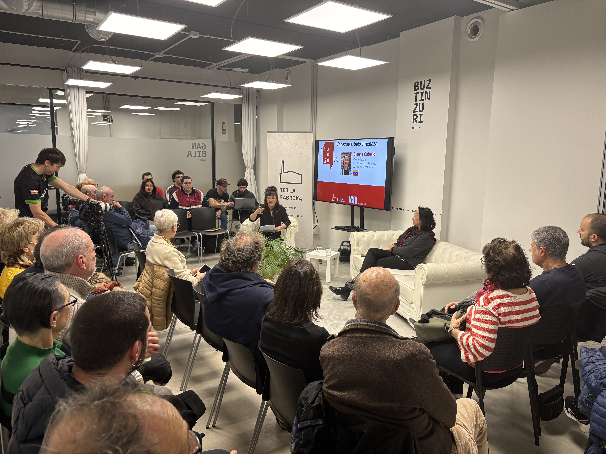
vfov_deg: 53.1
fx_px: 455
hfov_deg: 67.3
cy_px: 227
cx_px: 303
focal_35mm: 26
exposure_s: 1/100
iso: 100
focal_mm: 5.96
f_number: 1.6
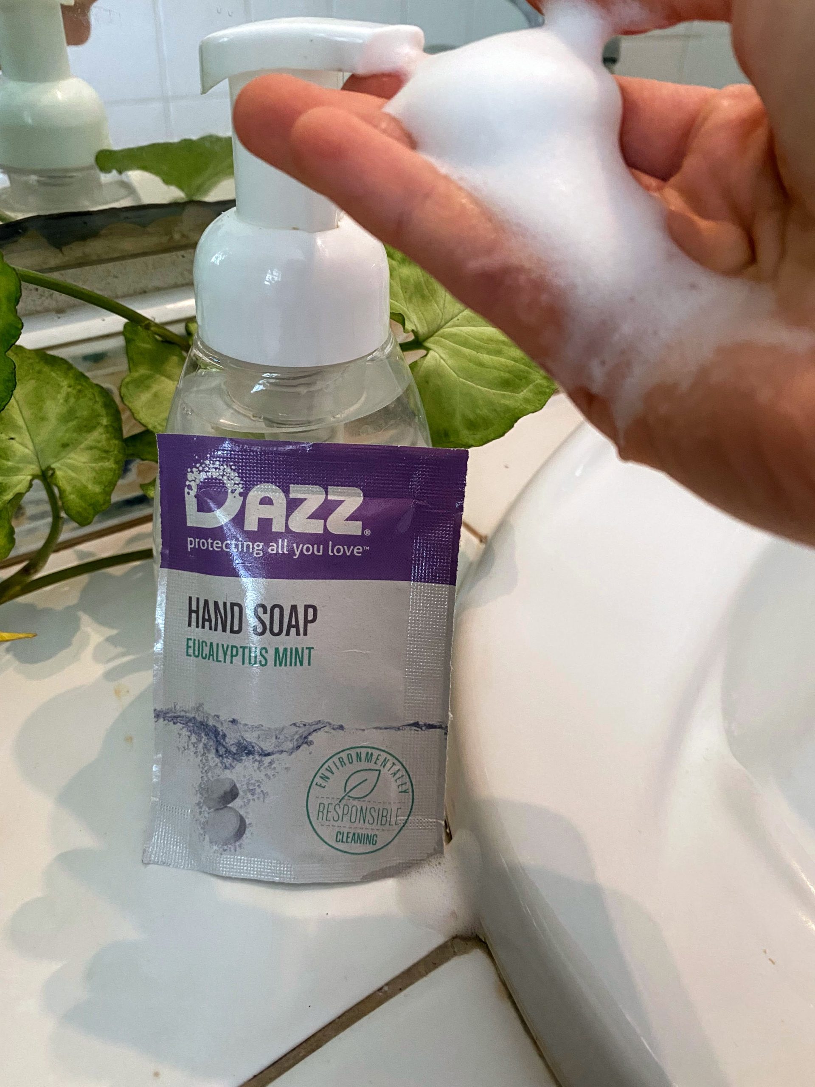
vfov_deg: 67.3
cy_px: 544
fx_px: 816
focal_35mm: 26
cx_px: 408
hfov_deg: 53.1
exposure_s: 1/60
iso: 400
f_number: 1.8
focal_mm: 4.25
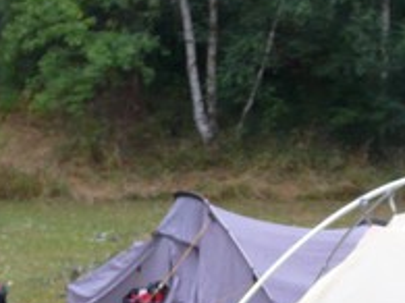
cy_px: 324
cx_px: 77
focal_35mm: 115
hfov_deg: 17.0
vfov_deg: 12.7
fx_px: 1345
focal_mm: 4.6
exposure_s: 1/15
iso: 100
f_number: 3.2
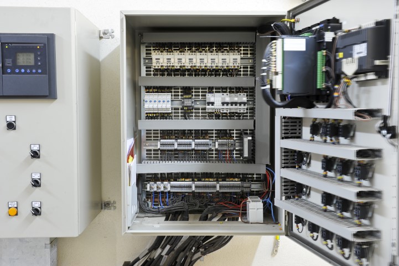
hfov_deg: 48.5
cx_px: 200
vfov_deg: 33.4
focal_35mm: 40
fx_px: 443
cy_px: 133
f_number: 16
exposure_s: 8
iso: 160
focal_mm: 40
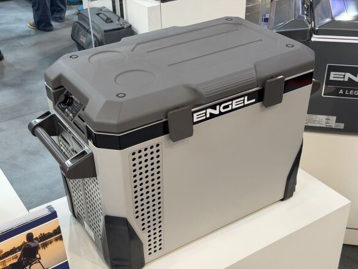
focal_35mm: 48
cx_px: 179
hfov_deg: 39.7
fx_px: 496
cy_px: 134
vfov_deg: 30.3
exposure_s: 1/50
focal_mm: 6.76
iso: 64
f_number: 1.78
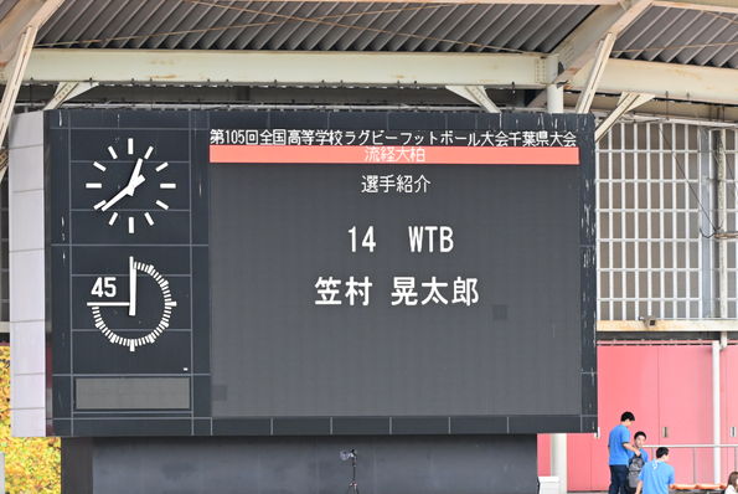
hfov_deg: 5.3
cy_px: 247
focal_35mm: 390
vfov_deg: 3.5
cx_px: 369
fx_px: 8003
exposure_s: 1/1250
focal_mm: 260
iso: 3200
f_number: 5.6
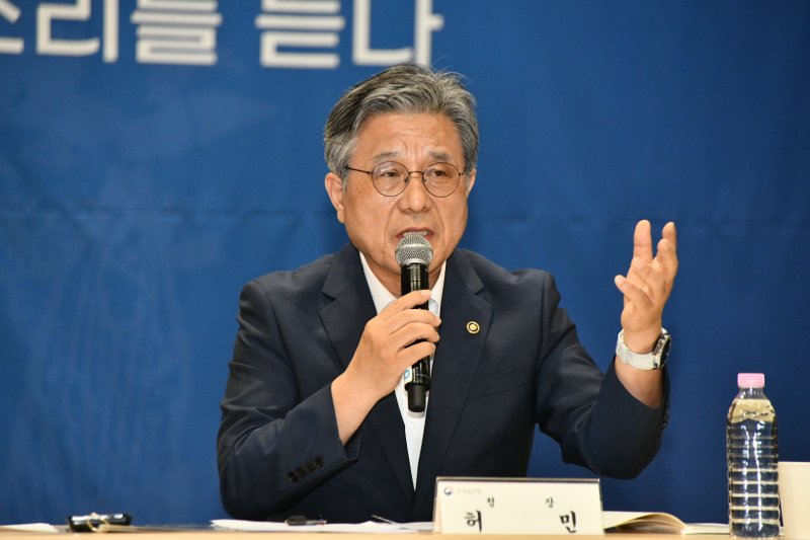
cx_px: 405
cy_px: 270
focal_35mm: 210
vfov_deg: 6.5
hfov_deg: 9.8
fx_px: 4724
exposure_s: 1/160
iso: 4000
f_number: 6.3
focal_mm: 210
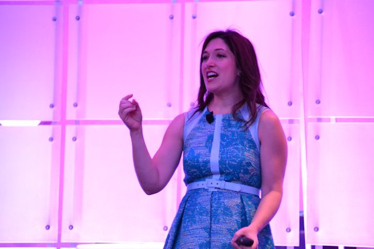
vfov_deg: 9.3
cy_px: 124
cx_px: 187
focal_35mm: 147
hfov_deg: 14.0
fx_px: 1527
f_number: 4.5
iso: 3200
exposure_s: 1/60
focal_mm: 98
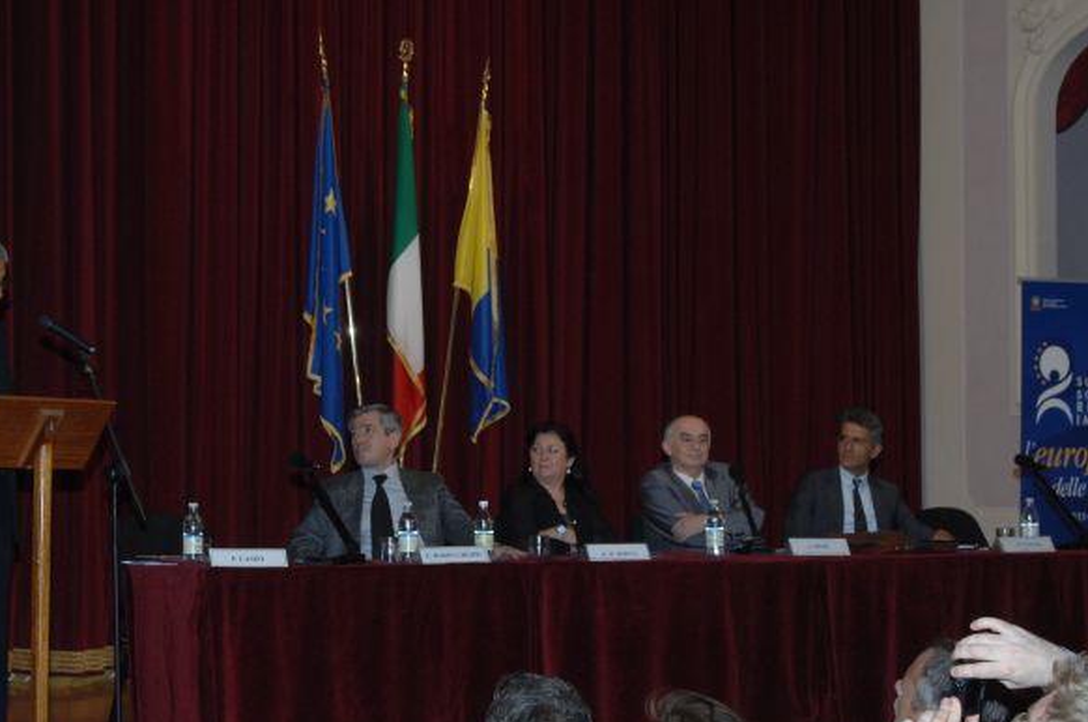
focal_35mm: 65
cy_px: 466
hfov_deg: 30.9
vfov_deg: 20.8
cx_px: 406
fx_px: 1961
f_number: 5.6
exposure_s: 1/60
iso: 400
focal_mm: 28
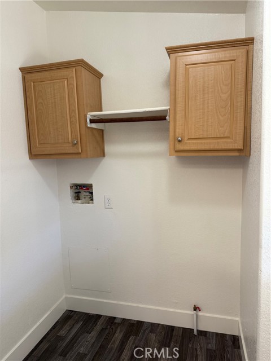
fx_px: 251
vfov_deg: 71.6
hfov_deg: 56.8
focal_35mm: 24
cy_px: 180
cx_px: 136
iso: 160
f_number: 1.78
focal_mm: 6.76
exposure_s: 1/60
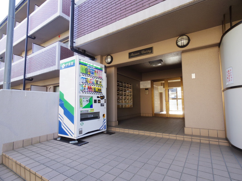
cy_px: 90
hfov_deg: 91.0
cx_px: 121
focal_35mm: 17
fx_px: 119
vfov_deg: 74.7
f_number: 3.7
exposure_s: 1/60
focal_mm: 3.8
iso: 200
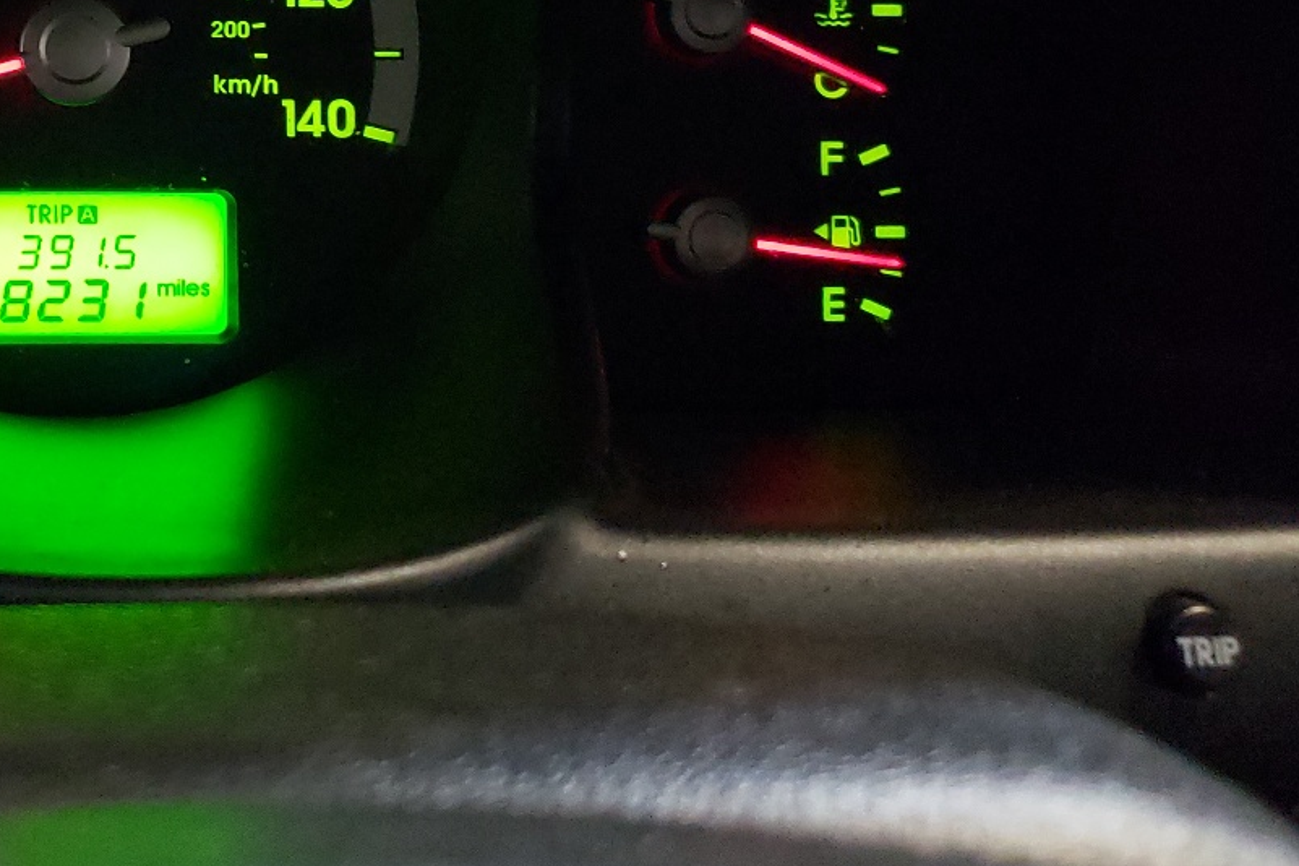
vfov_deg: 24.2
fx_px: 1948
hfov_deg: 34.5
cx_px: 89
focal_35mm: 54
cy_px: 50
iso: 665
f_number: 1.5
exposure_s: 1/24
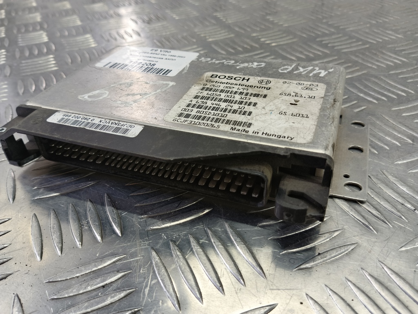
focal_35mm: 27
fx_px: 326
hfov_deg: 65.3
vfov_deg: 51.4
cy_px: 157
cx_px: 209
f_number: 1.6
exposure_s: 1/33.3
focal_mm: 4.11
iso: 123
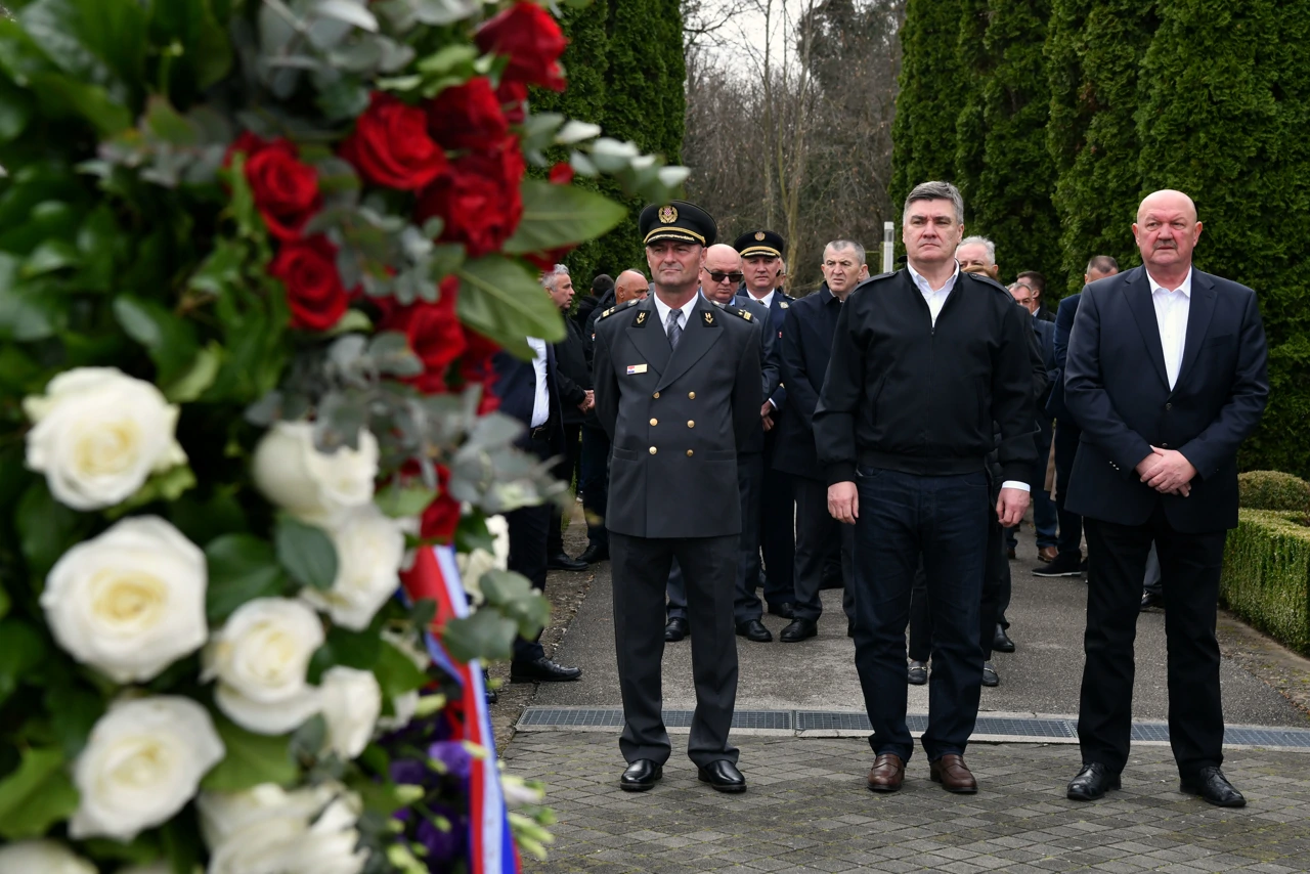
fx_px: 2038
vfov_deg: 24.2
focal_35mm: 56
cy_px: 437
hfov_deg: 35.6
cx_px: 655
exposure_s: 1/800
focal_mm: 56
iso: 500
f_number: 7.1
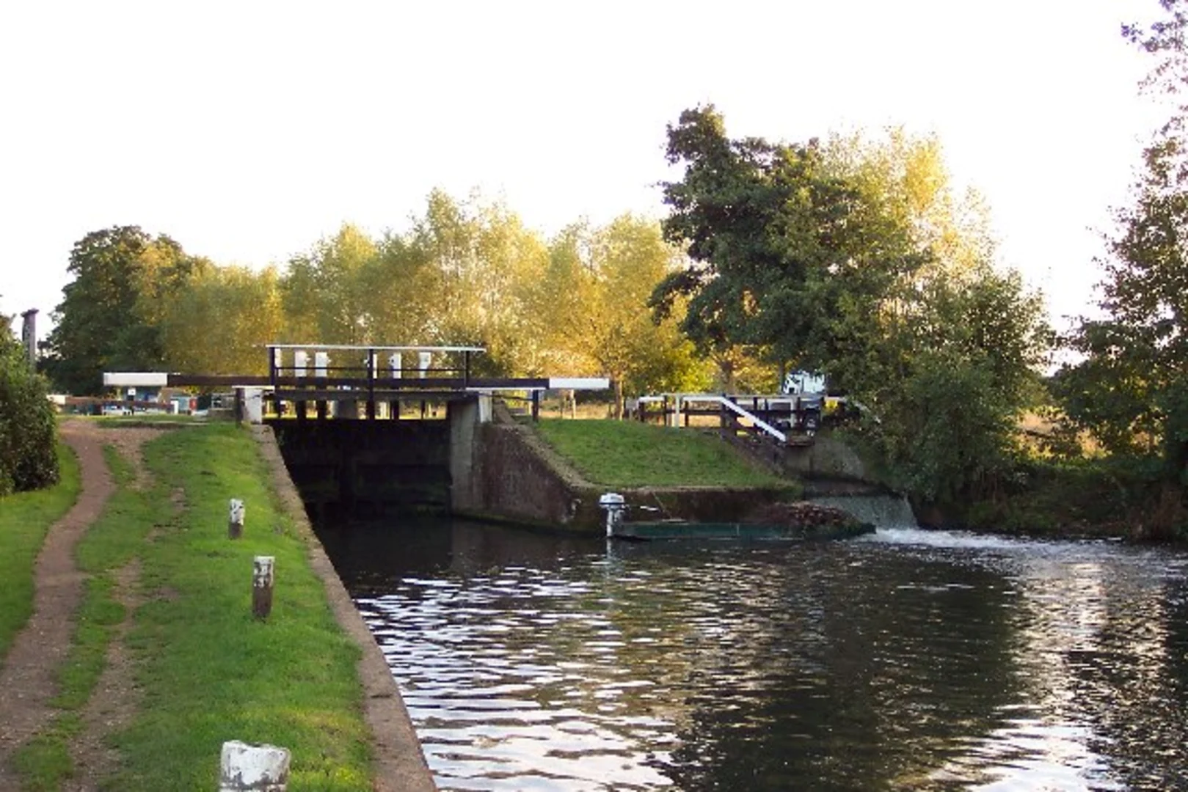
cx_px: 594
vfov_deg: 26.5
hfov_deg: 38.9
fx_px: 1683
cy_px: 396
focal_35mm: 51
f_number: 3.4
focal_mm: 10.7
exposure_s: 1/90
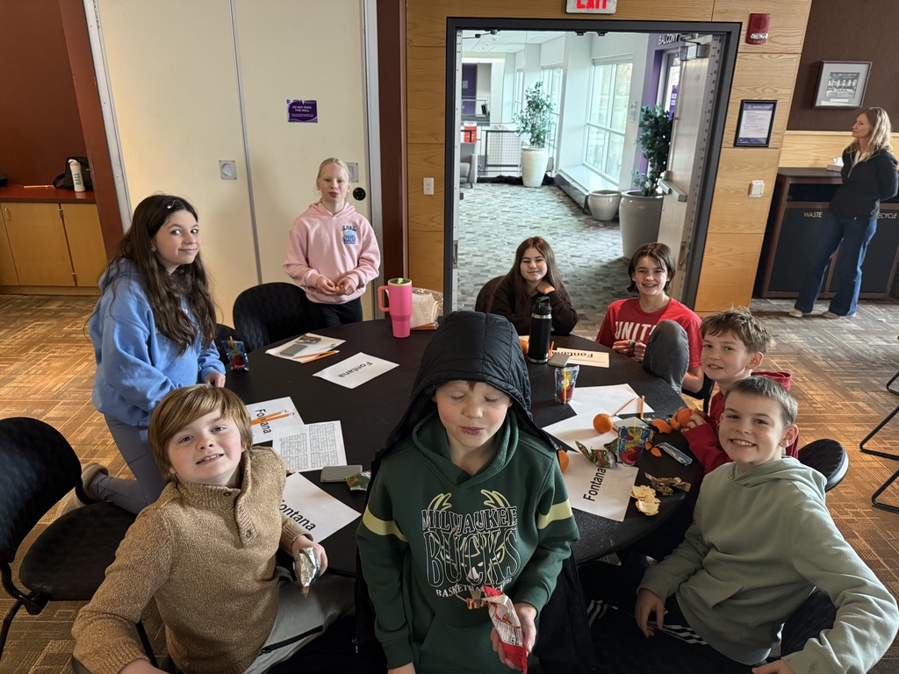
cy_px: 337
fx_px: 623
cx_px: 450
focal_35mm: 24
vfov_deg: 56.8
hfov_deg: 71.6
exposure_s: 1/60
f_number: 1.78
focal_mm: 6.76
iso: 500
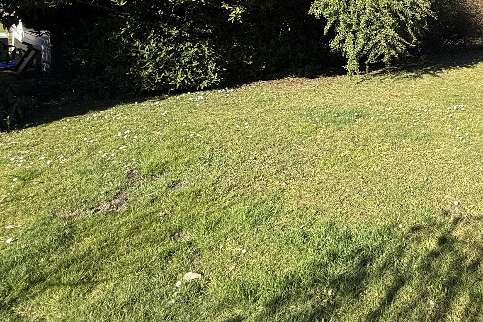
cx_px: 410
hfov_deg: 53.3
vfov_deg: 37.6
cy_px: 17
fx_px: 429
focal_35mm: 32
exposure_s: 1/914
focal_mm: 2.22
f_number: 2.2
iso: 64
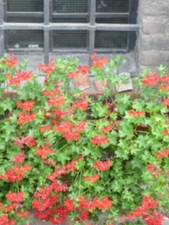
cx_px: 63
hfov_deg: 9.8
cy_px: 54
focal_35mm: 151
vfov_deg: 13.0
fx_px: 983
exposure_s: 1/50
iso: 100
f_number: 3.6
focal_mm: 13.6
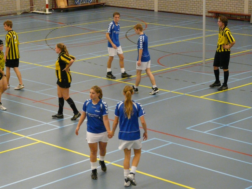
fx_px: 735
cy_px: 94
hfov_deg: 19.4
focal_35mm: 101
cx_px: 126
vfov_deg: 14.6
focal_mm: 16.6
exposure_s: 1/80
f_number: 3.6
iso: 800
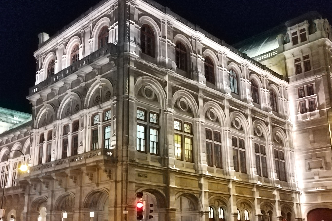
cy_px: 130
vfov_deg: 35.8
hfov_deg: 51.6
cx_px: 138
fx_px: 341
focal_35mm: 37
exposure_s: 1/20
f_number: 1.9
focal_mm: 5.52
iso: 4838
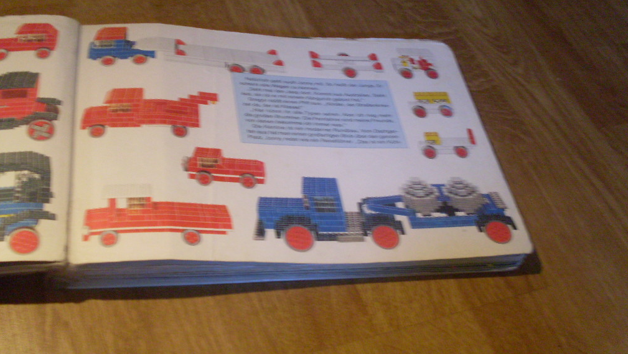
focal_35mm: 42
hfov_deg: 48.3
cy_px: 184
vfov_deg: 28.4
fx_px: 700
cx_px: 316
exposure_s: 1/10
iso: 200
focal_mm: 6.3
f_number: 2.8
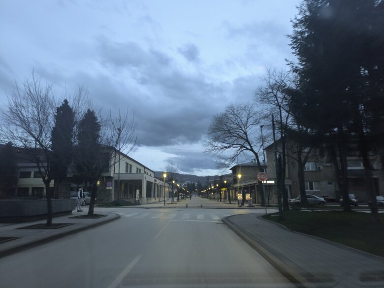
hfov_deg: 73.9
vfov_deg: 58.9
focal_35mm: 23
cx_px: 192
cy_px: 144
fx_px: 255
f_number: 1.65
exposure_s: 1/50
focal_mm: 6.14
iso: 1250
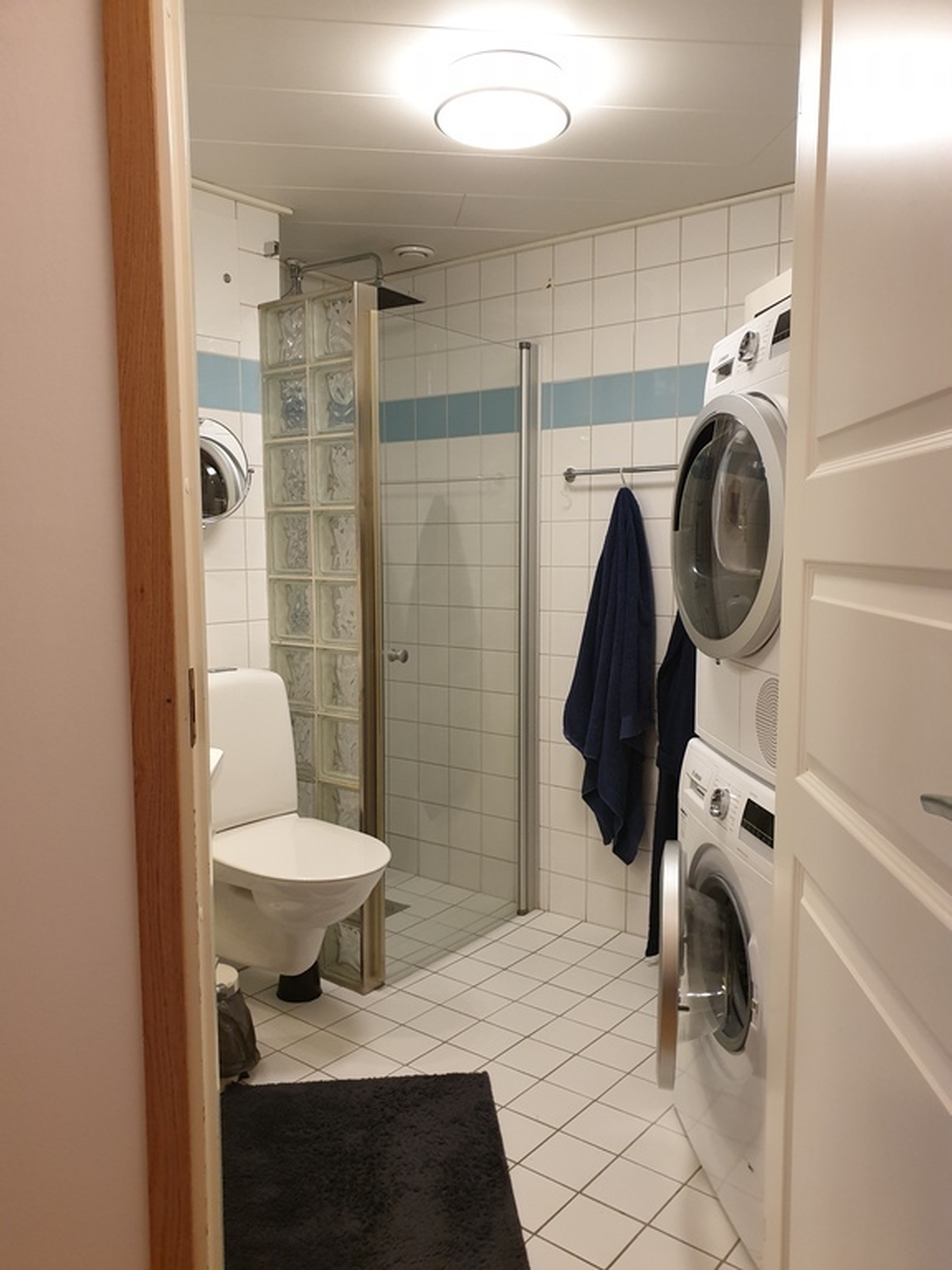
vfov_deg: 67.3
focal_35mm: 26
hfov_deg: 53.1
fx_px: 953
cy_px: 635
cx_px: 476
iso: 320
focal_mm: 4.3
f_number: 2.4
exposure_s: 1/25
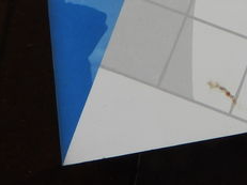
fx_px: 742
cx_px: 362
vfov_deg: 12.6
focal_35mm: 104
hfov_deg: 17.2
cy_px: -172
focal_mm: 4.3
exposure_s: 1/60
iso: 110
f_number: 5
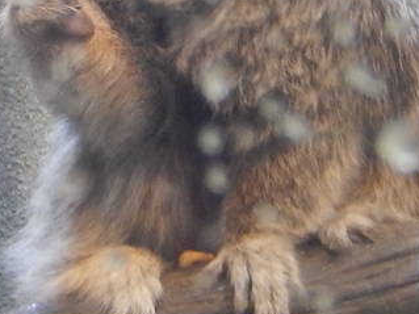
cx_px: 173
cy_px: 92
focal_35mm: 673
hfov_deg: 2.9
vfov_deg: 2.2
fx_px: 8143
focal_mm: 24.1
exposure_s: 1/15
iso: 400
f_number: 5.6
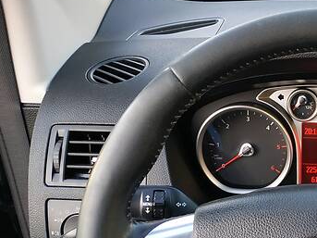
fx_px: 513
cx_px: 325
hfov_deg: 31.5
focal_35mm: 56
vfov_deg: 25.4
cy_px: 205
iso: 200
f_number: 1.9
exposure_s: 1/33
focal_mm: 3.9
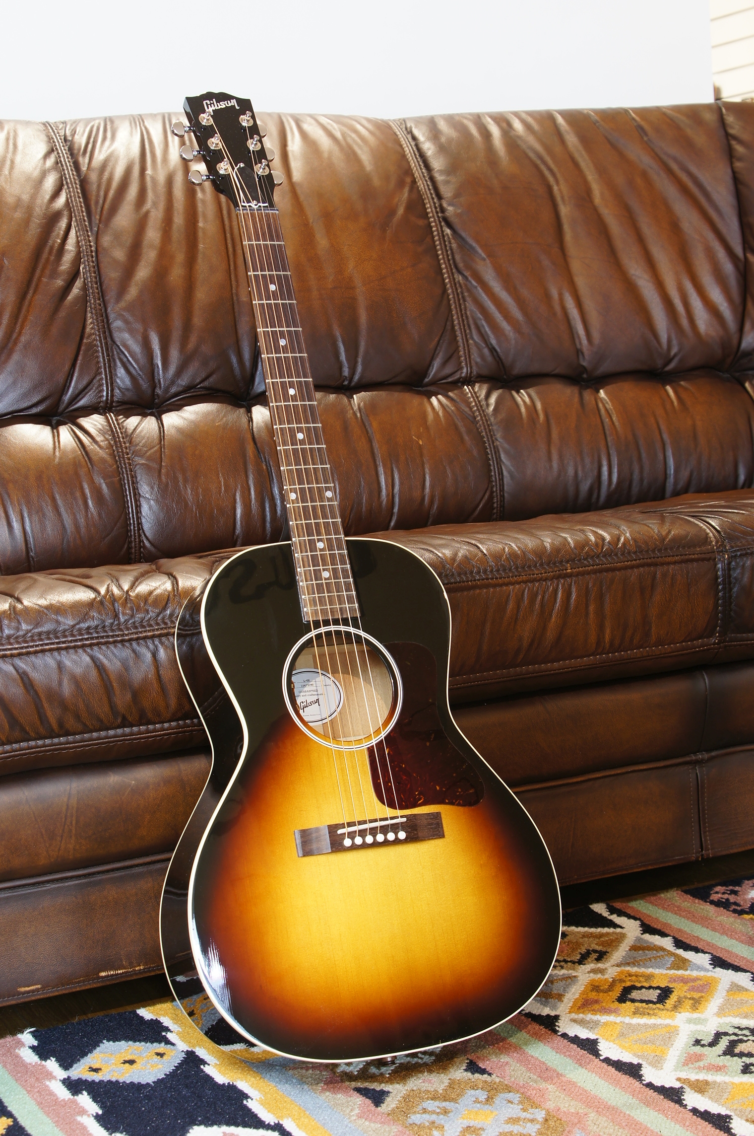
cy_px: 568
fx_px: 1889
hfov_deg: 22.6
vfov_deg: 33.4
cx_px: 377
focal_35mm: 60
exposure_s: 1/3
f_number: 7.1
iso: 100
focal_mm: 40
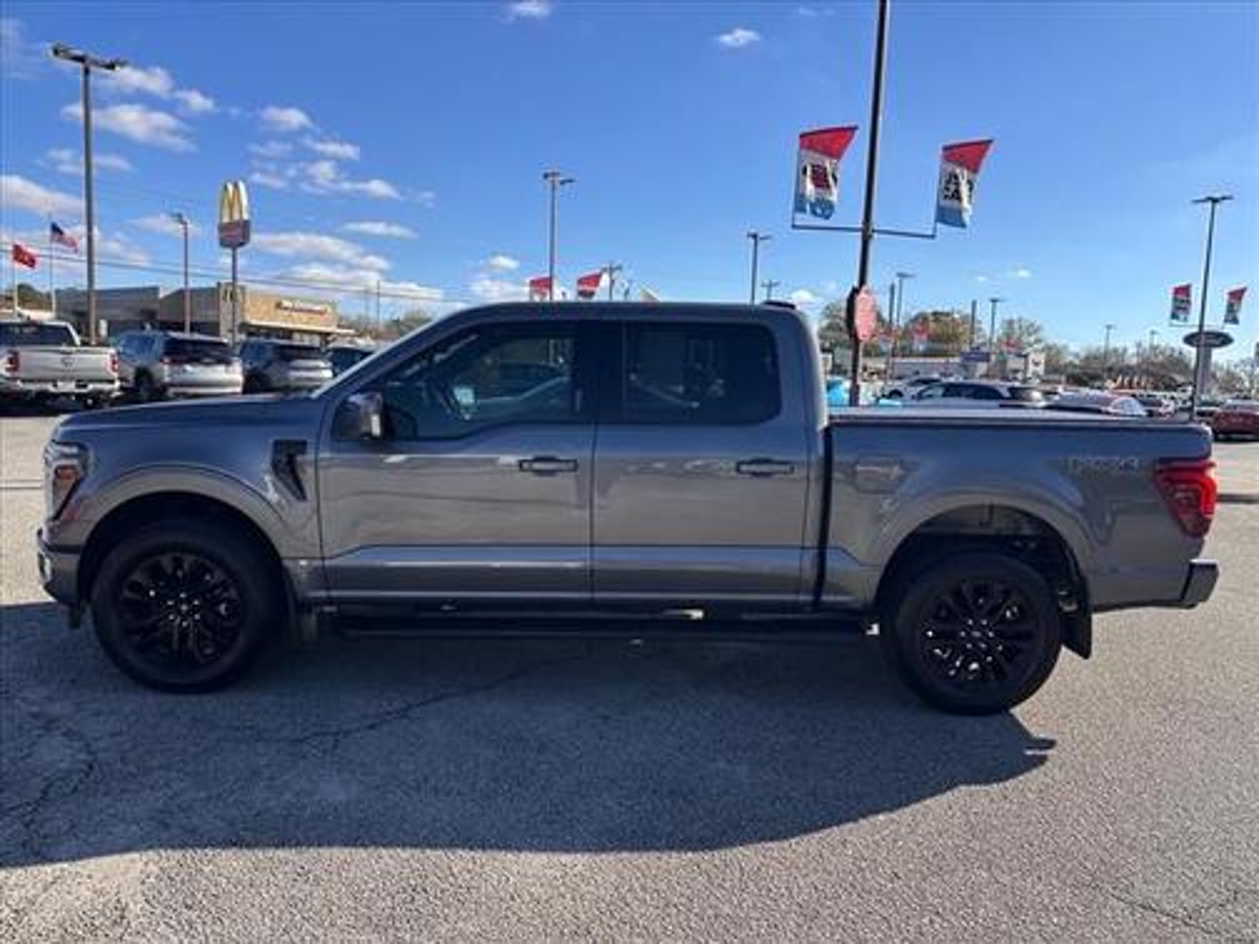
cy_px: 472
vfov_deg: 56.8
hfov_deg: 71.6
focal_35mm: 24
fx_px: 873
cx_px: 630
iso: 80
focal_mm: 6.86
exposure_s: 1/3356
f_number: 1.78
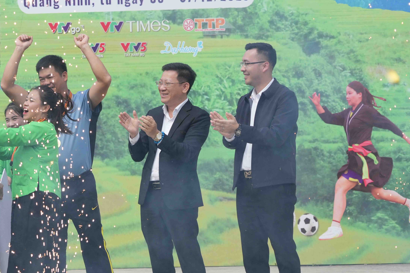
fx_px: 1925
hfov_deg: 12.0
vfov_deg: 8.1
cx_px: 8
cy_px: 90
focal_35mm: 169
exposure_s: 1/1000
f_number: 5
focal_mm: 78
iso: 200
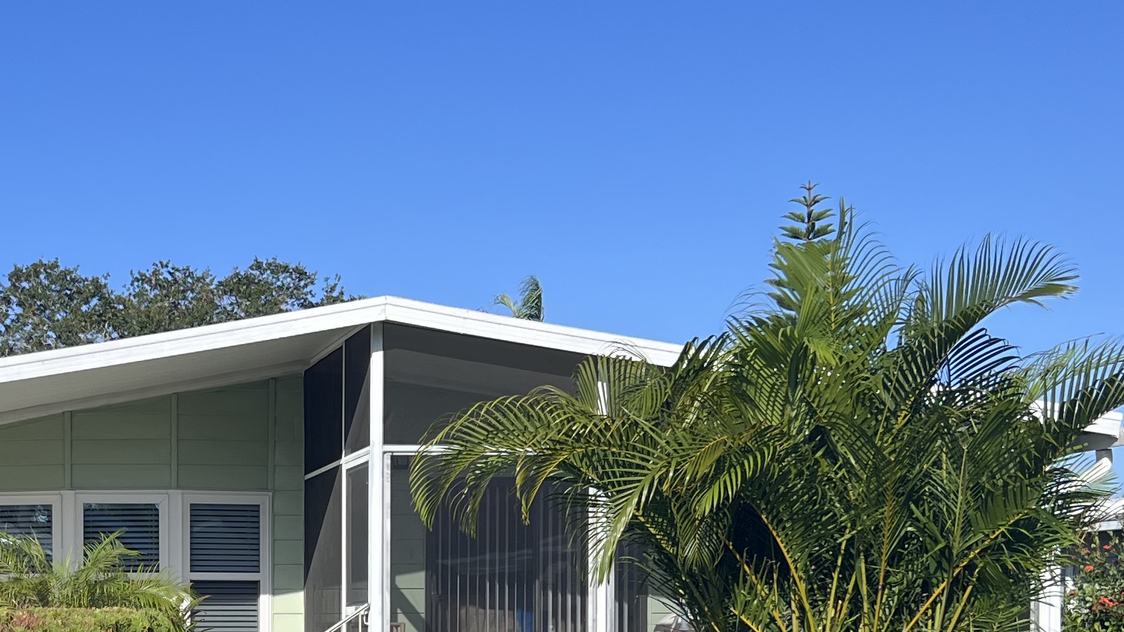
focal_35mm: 71
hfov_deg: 28.7
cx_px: 134
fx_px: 2116
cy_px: 659
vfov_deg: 16.6
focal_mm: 5.7
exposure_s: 1/2457
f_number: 1.5
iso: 50
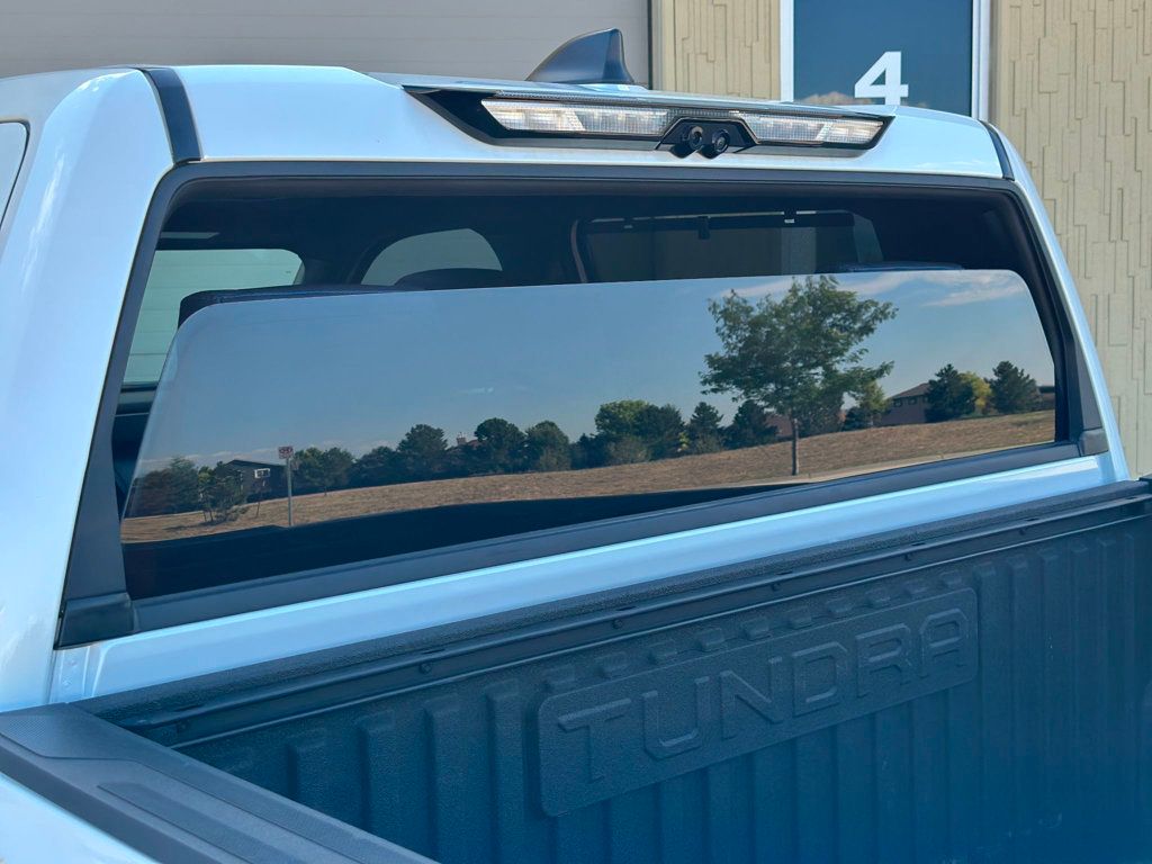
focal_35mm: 48
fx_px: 1597
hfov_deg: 39.7
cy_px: 432
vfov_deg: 30.3
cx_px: 576
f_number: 1.78
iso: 80
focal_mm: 6.86
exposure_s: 1/843
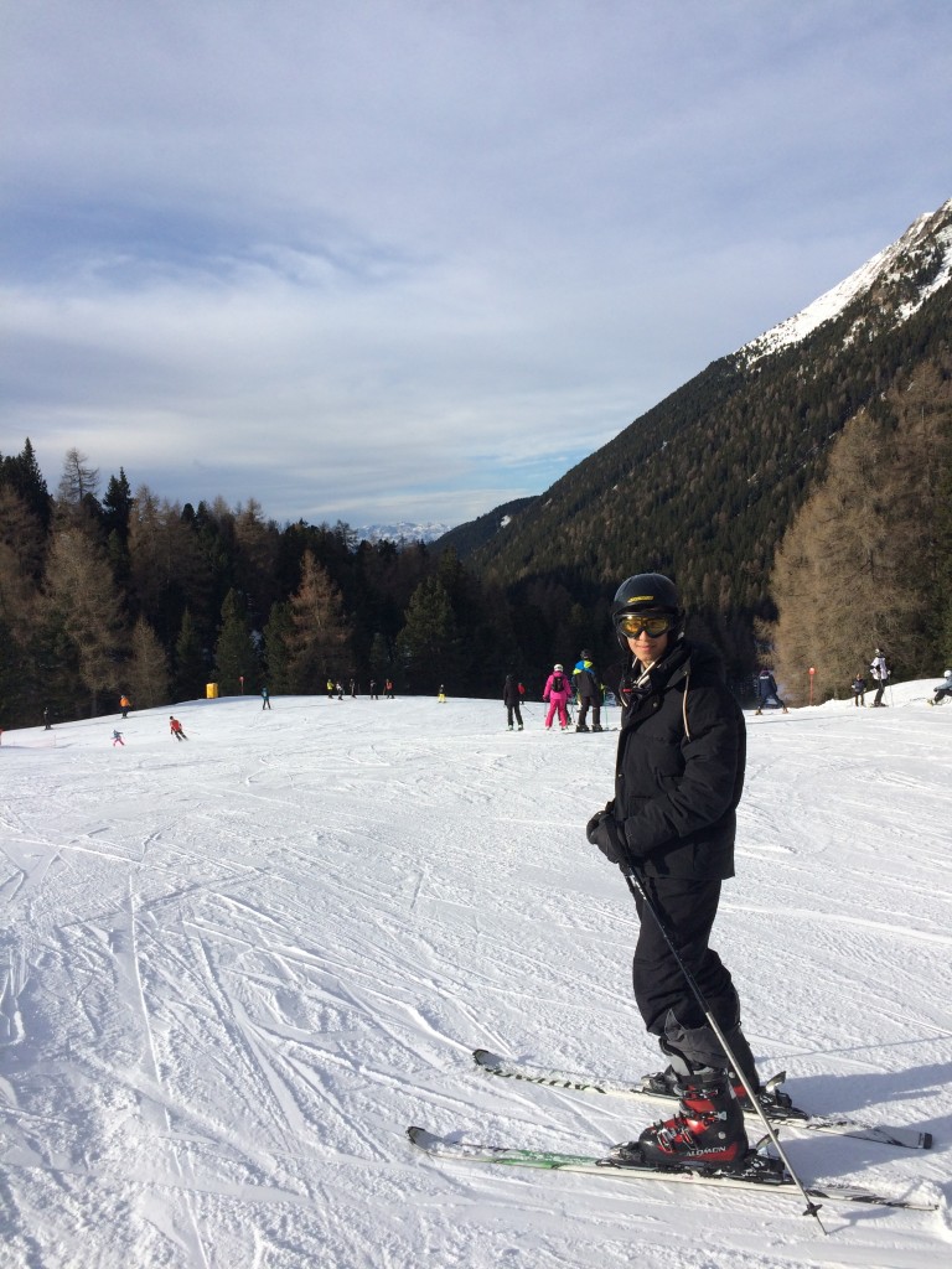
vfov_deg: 61.7
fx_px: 1063
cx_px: 476
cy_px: 634
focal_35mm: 29
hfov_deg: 48.2
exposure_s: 1/2740
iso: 32
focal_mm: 4.15
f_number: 2.2
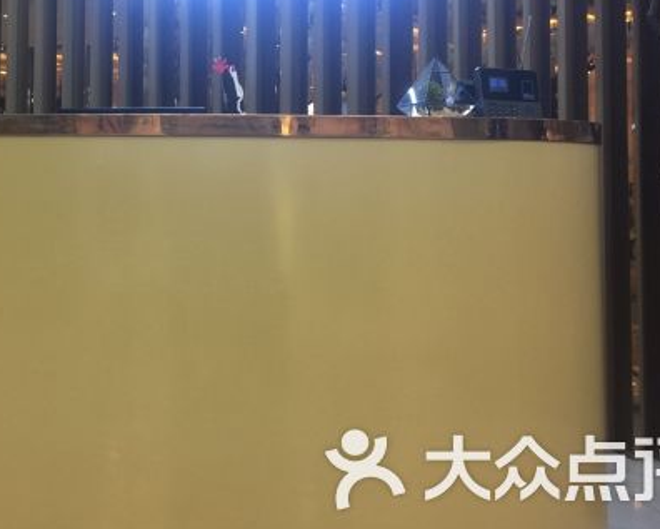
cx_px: 160
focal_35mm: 50
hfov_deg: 36.4
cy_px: 118
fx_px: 977
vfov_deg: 29.7
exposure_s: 1/17
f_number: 2.2
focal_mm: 4.15
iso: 50
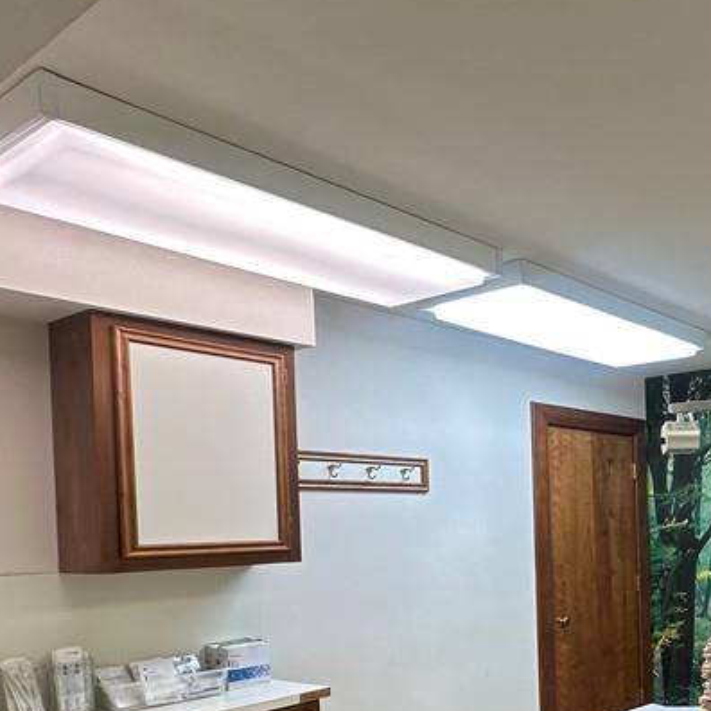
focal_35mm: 32
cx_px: 761
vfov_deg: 49.1
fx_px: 744
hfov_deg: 41.8
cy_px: 533
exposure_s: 1/60
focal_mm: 2.22
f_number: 2.2
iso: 200
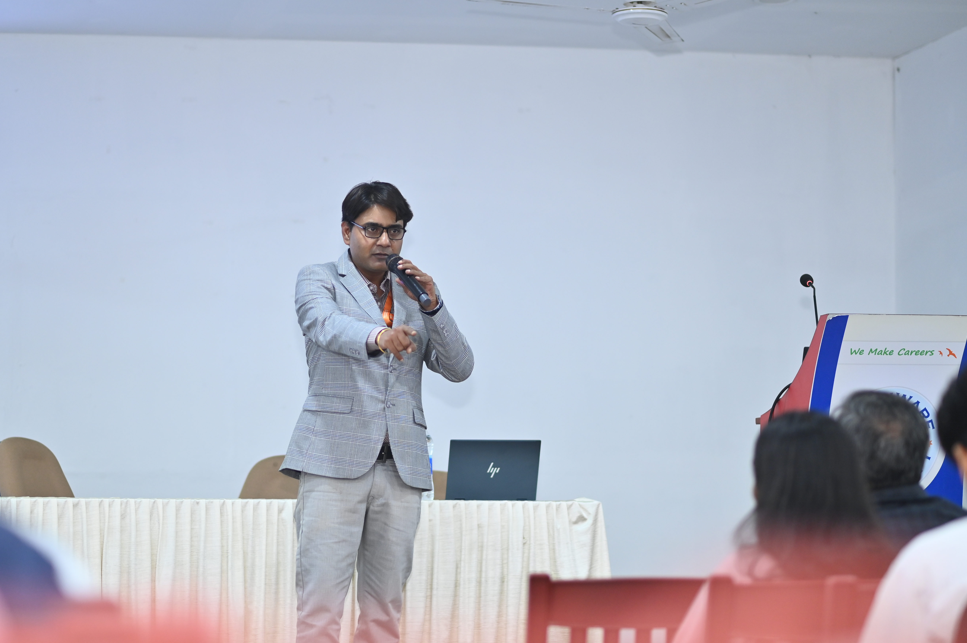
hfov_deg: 21.0
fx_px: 2604
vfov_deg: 14.1
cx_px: 422
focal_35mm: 97
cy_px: 339
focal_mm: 85
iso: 640
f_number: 2.2
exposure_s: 1/100
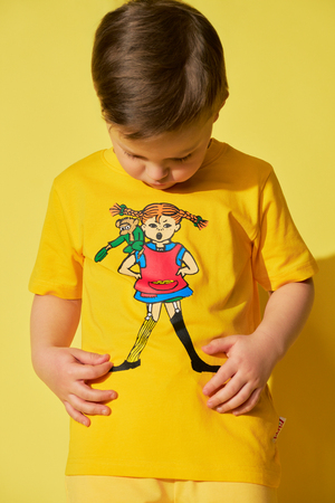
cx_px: 168
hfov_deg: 9.1
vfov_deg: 13.7
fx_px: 2094
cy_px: 252
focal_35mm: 150
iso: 400
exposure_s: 1/200
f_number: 6.3
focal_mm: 150
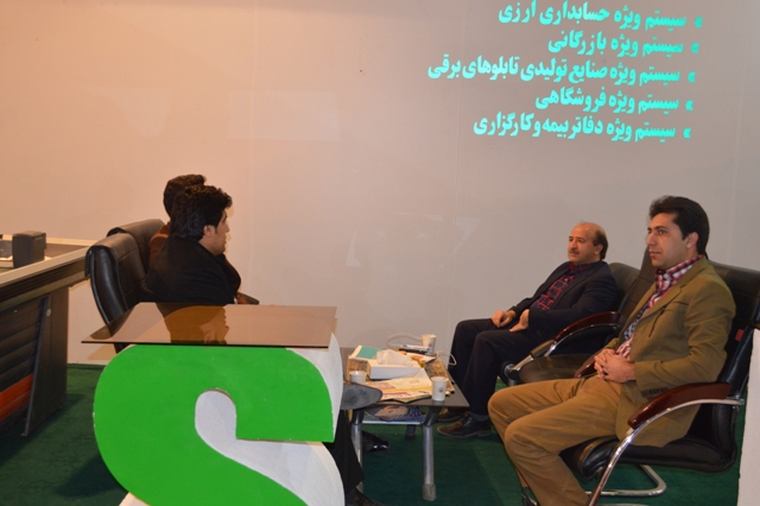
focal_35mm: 36
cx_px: 380
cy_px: 253
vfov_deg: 36.8
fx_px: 760
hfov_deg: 53.2
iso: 900
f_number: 4
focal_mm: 24
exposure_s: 1/60
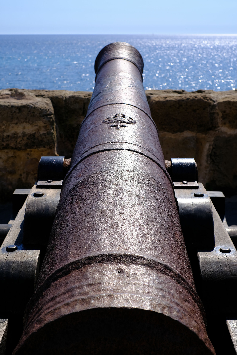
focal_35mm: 53
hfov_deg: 25.5
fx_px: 523
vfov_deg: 37.5
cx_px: 118
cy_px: 178
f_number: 6.4
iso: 160
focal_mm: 35
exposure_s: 1/680
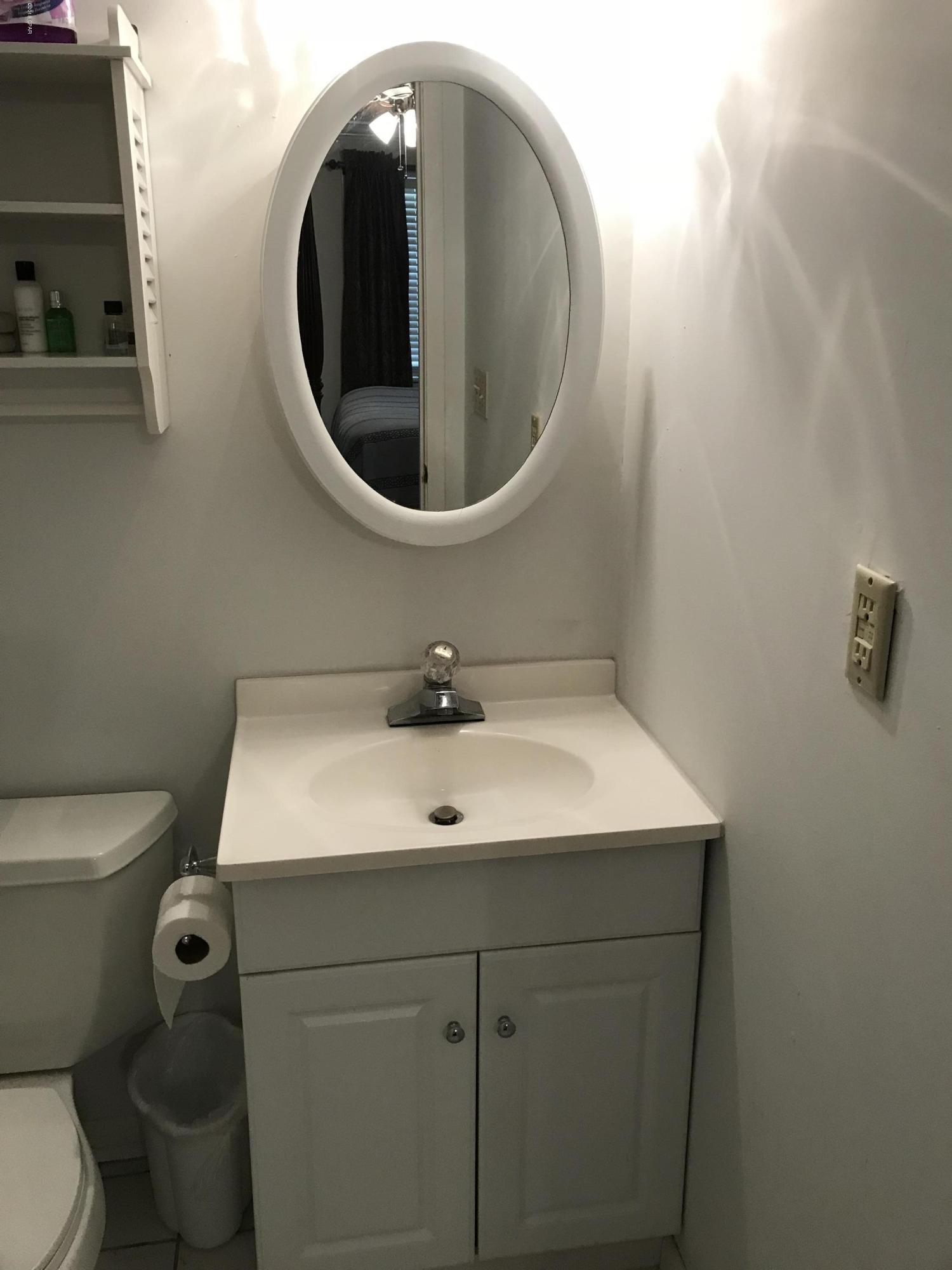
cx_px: 476
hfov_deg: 49.7
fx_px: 1027
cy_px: 635
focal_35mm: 28
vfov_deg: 63.4
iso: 40
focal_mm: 3.99
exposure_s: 1/30
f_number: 1.8
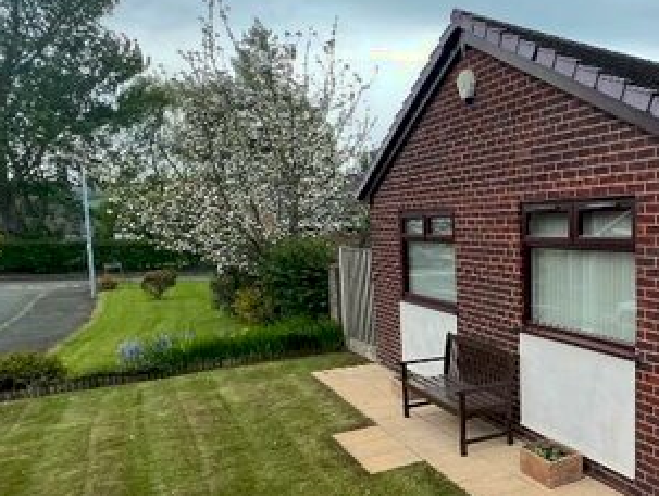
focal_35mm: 30
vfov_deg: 46.6
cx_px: 679
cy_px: 297
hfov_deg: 47.9
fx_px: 572
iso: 32
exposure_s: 1/319
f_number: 1.8
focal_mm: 1.57
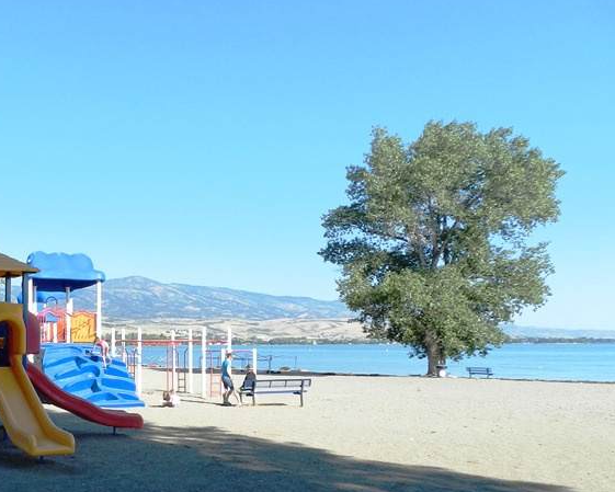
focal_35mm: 41
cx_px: 73
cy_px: 356
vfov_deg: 35.8
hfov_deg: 41.6
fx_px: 746
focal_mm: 4
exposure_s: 1/800
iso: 160
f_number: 3.4
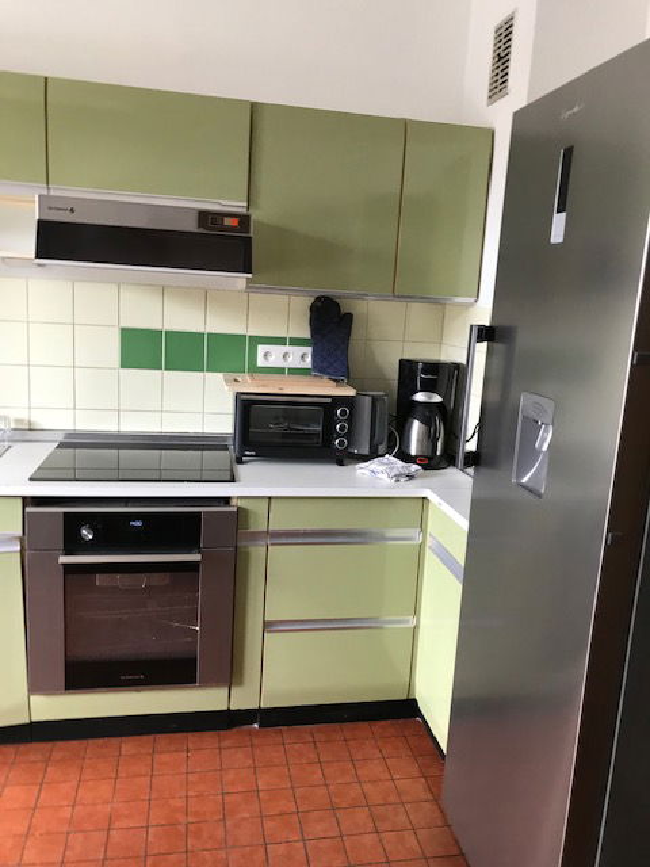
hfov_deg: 49.7
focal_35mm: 28
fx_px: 701
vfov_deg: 63.4
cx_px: 325
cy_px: 434
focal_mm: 3.99
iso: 40
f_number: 1.8
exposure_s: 1/17
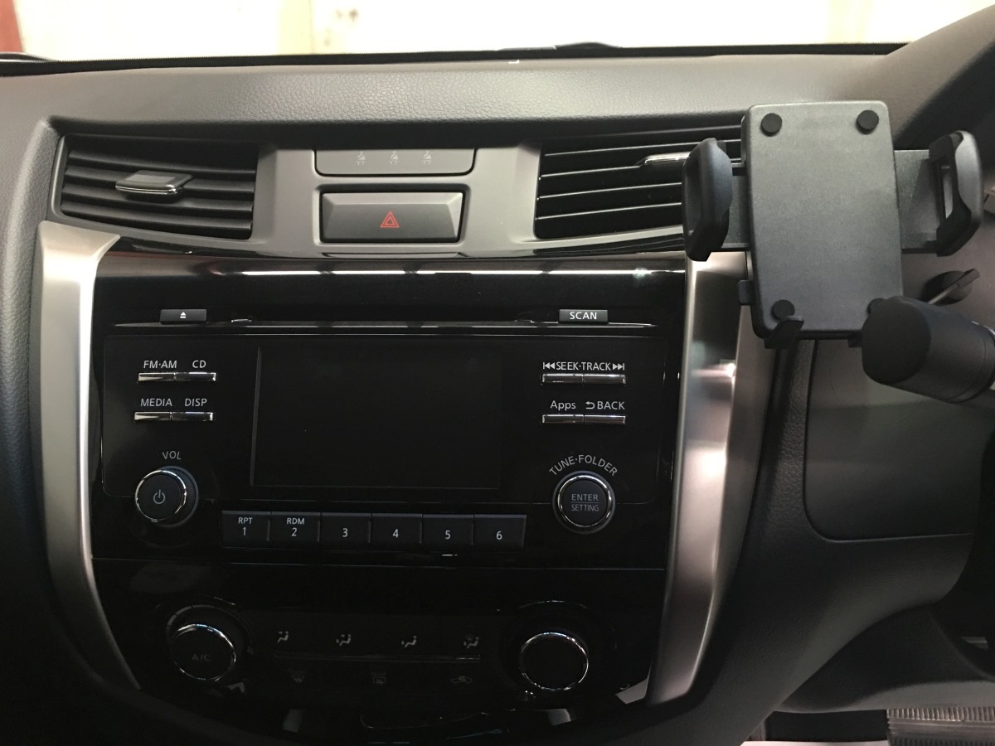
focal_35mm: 29
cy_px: 373
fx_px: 834
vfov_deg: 48.2
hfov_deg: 61.7
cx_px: 498
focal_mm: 4.15
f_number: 2.2
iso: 125
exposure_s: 1/8
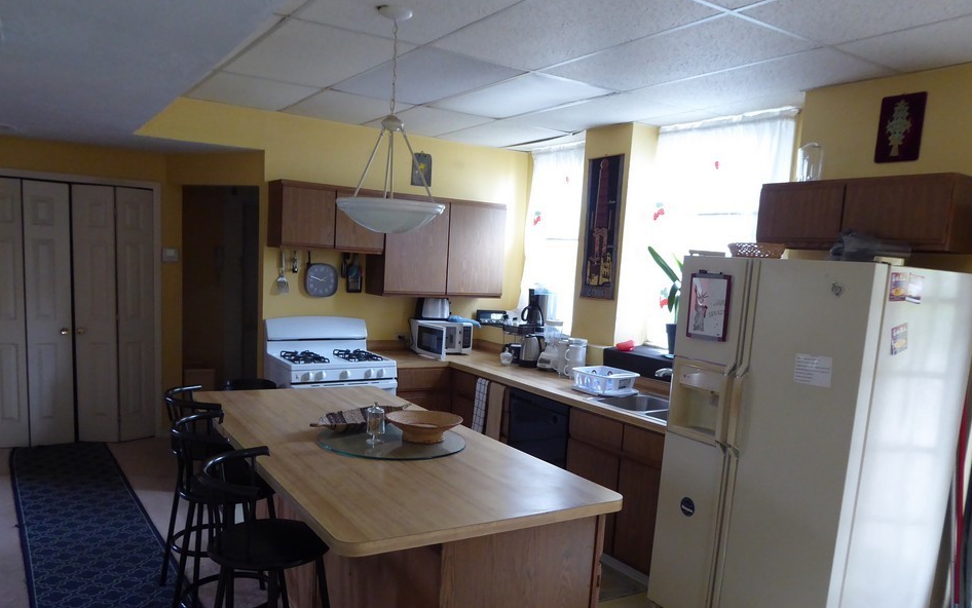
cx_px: 501
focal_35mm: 28
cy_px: 374
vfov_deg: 44.3
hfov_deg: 66.4
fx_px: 742
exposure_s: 1/30
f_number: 3.3
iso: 400
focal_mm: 4.3
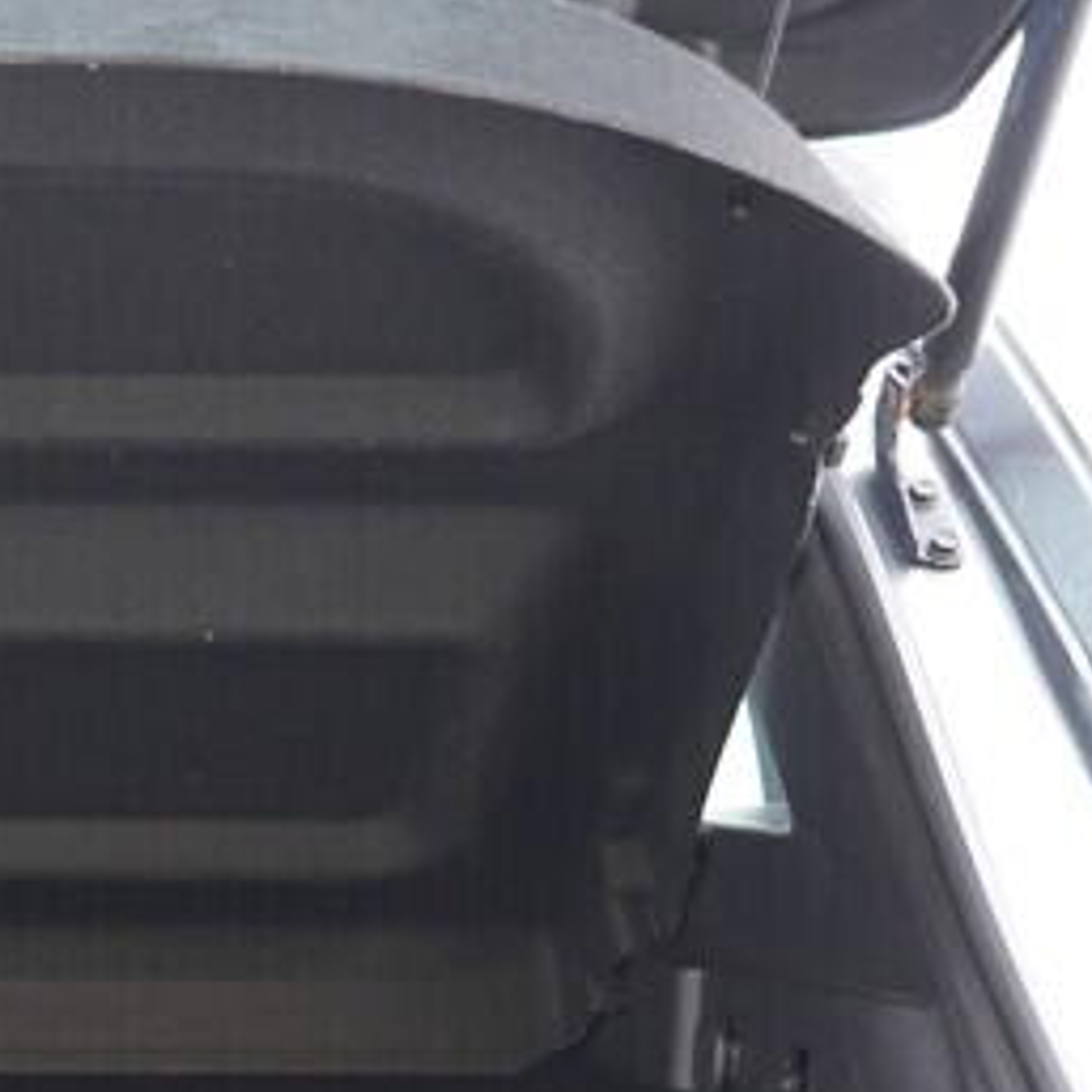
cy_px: 1311
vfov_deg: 13.9
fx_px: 4354
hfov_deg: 13.4
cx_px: -569
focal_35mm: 122
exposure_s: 1/40
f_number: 2.8
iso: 640
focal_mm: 24
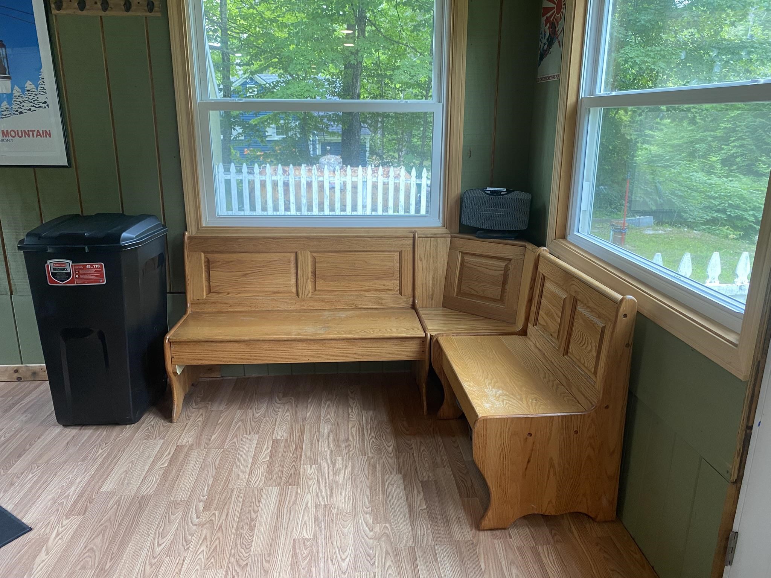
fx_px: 579
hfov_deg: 67.3
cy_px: 289
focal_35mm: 26
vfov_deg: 53.1
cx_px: 386
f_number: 1.8
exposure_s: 1/60
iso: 125
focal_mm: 4.25
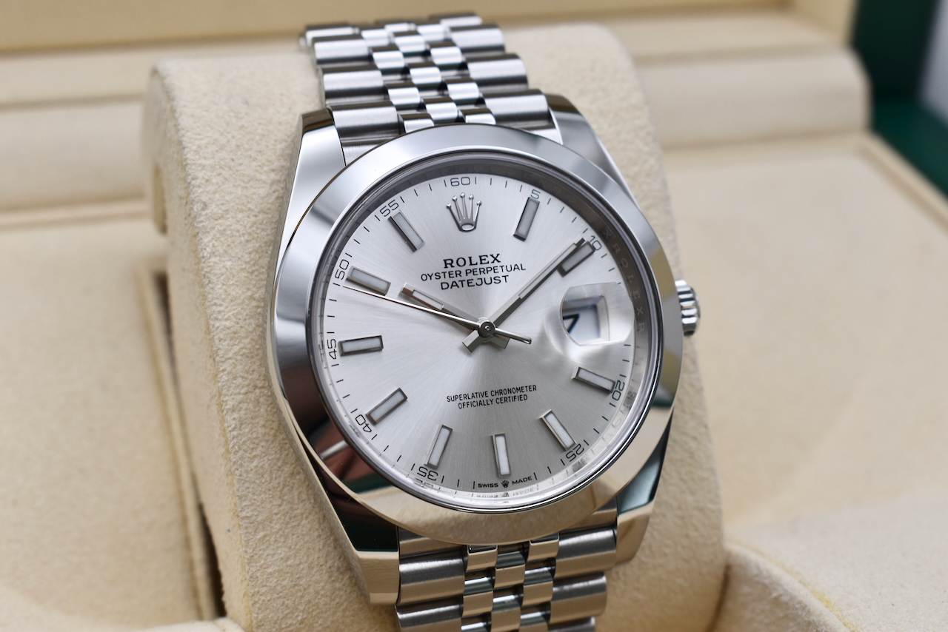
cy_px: 316
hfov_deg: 31.9
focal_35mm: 63
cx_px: 474
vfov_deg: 21.6
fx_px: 1659
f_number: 8
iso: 400
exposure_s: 1/125
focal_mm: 42
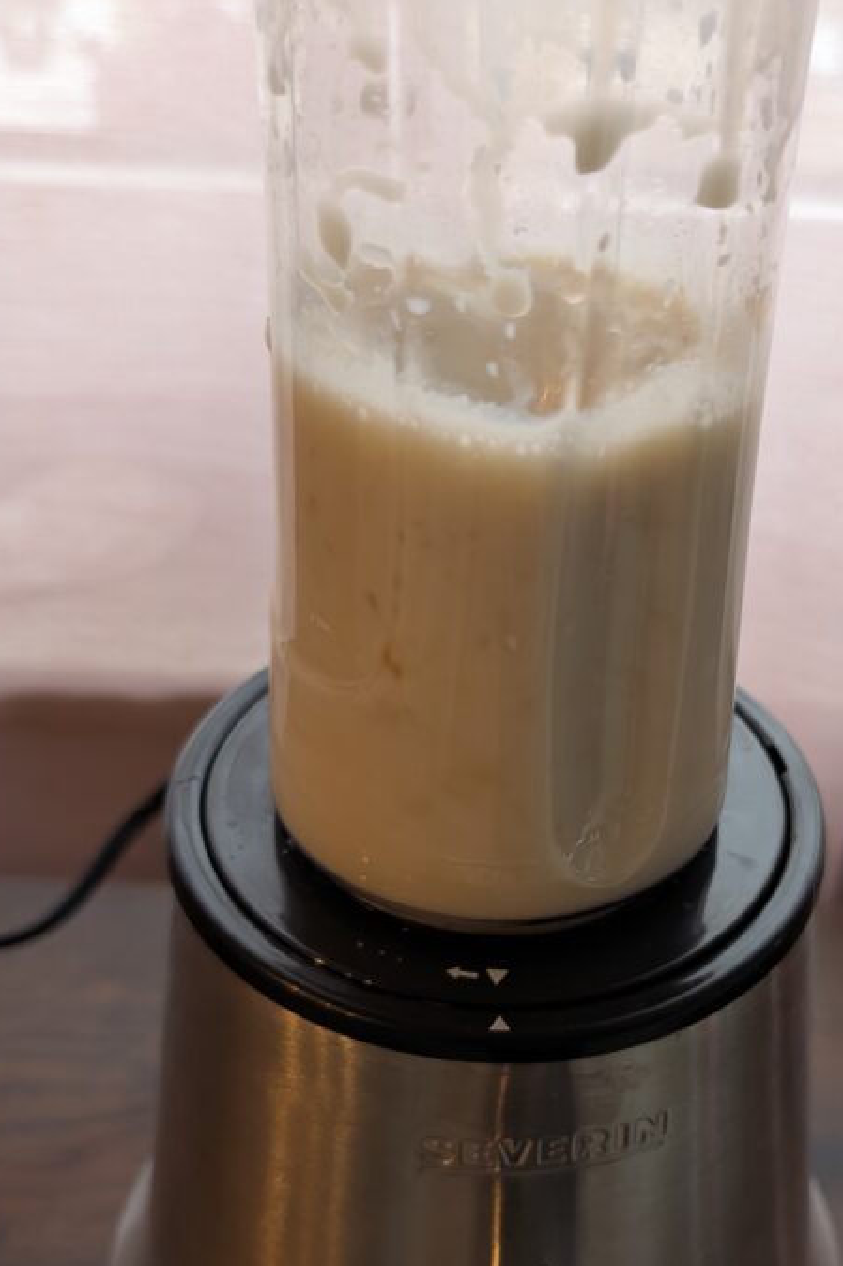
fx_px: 1335
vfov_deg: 50.7
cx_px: 546
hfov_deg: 34.8
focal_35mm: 38
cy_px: 675
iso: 283
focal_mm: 6.9
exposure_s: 1/100
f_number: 1.68
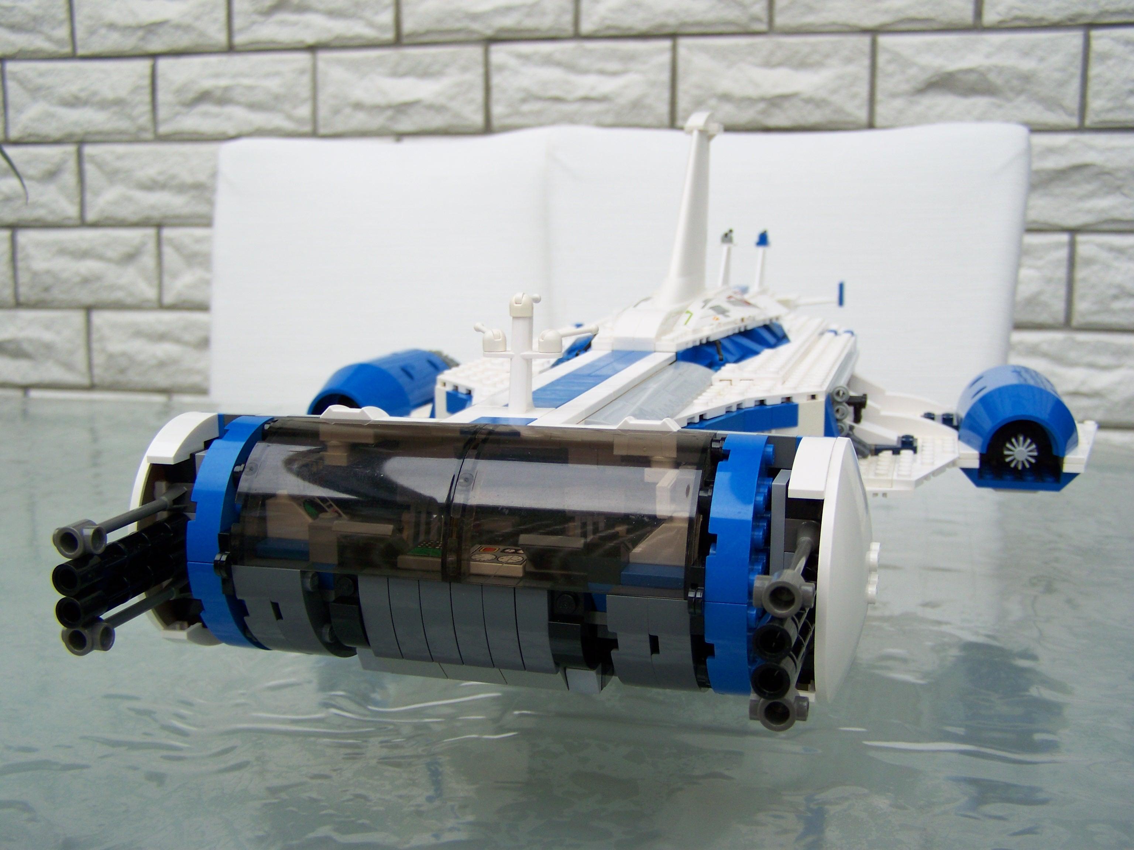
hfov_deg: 49.0
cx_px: 567
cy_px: 425
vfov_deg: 37.7
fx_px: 1245
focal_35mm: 38
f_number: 2.8
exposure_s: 1/200
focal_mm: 6.3
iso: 64
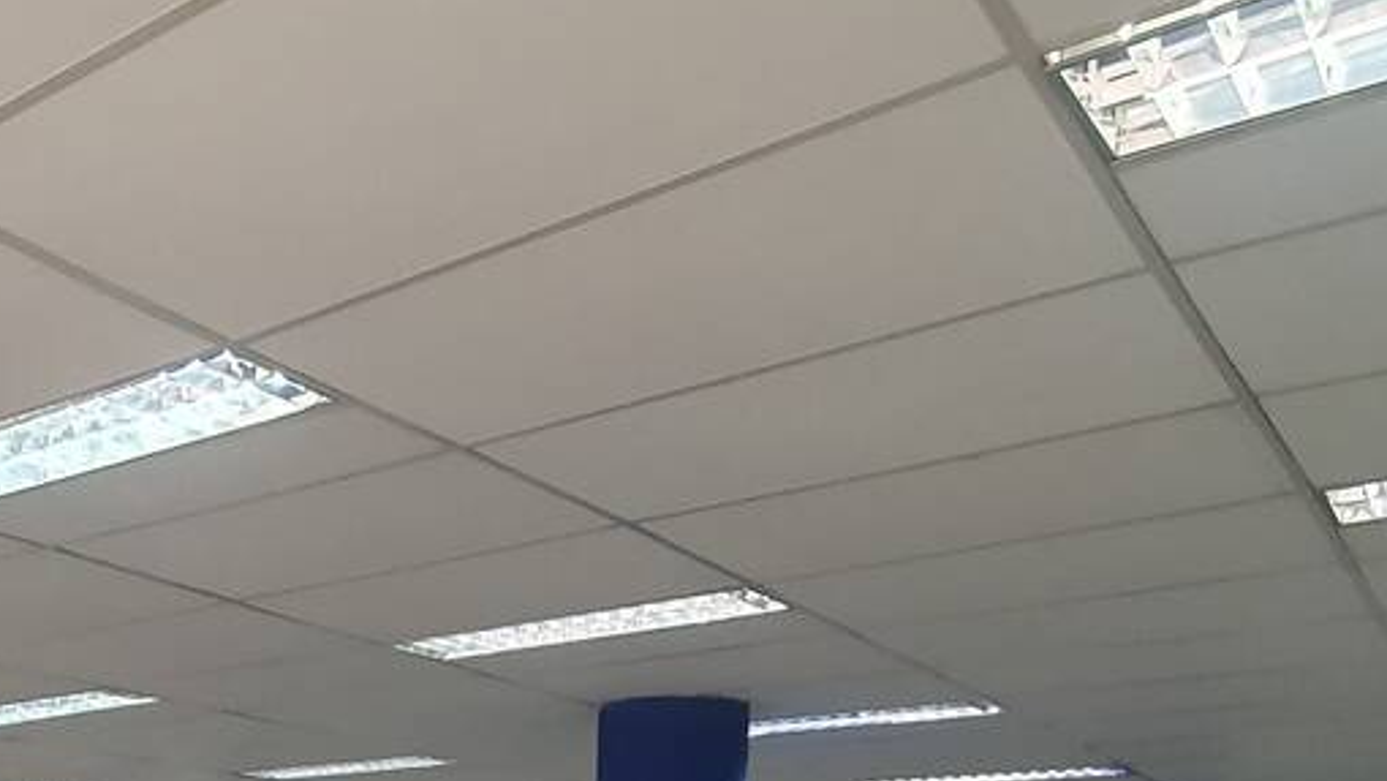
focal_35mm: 40
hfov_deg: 49.4
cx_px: 435
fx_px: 1471
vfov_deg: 25.6
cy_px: 1007
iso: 320
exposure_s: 1/60
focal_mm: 1.8
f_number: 2.2
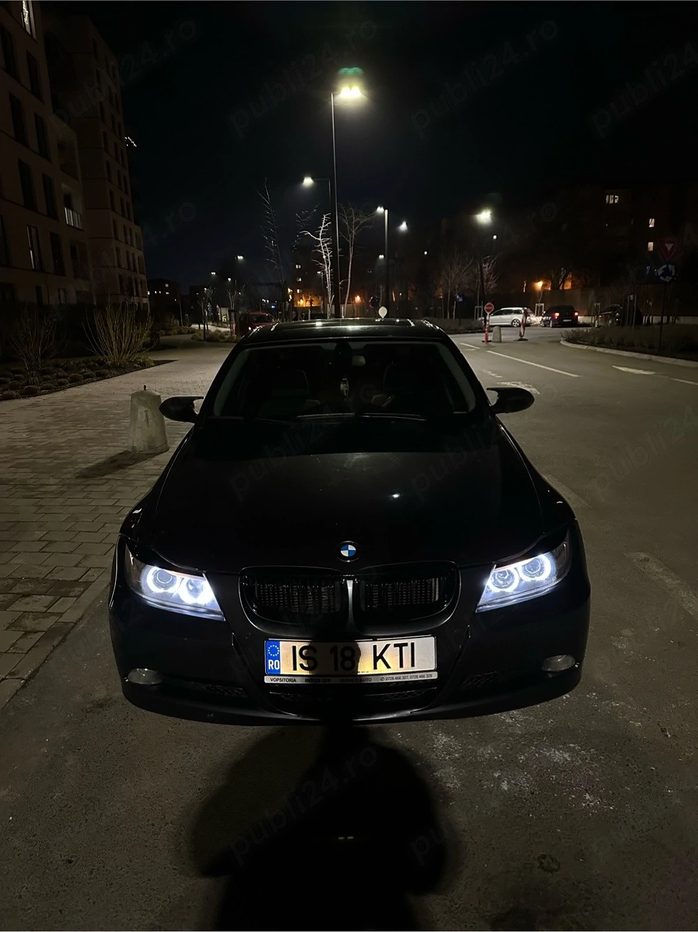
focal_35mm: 24
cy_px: 466
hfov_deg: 56.8
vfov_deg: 71.6
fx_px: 645
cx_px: 349
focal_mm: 6.86
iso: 800
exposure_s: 1/50
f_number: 1.78
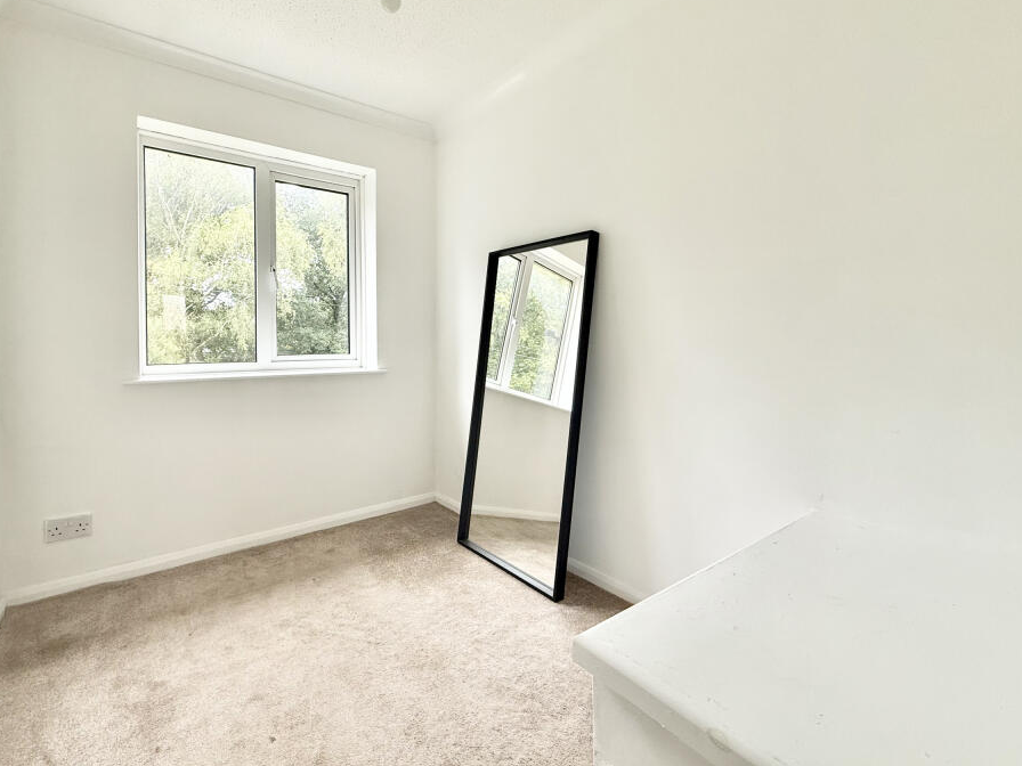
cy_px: 348
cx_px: 451
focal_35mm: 16
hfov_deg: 94.1
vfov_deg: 77.9
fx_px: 472
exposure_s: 1/100
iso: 160
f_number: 2.2
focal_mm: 2.22
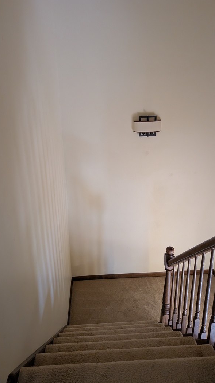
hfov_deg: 42.9
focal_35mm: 27
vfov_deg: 69.9
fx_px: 274
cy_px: 190
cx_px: 109
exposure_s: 1/40
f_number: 1.68
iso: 921
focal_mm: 6.9
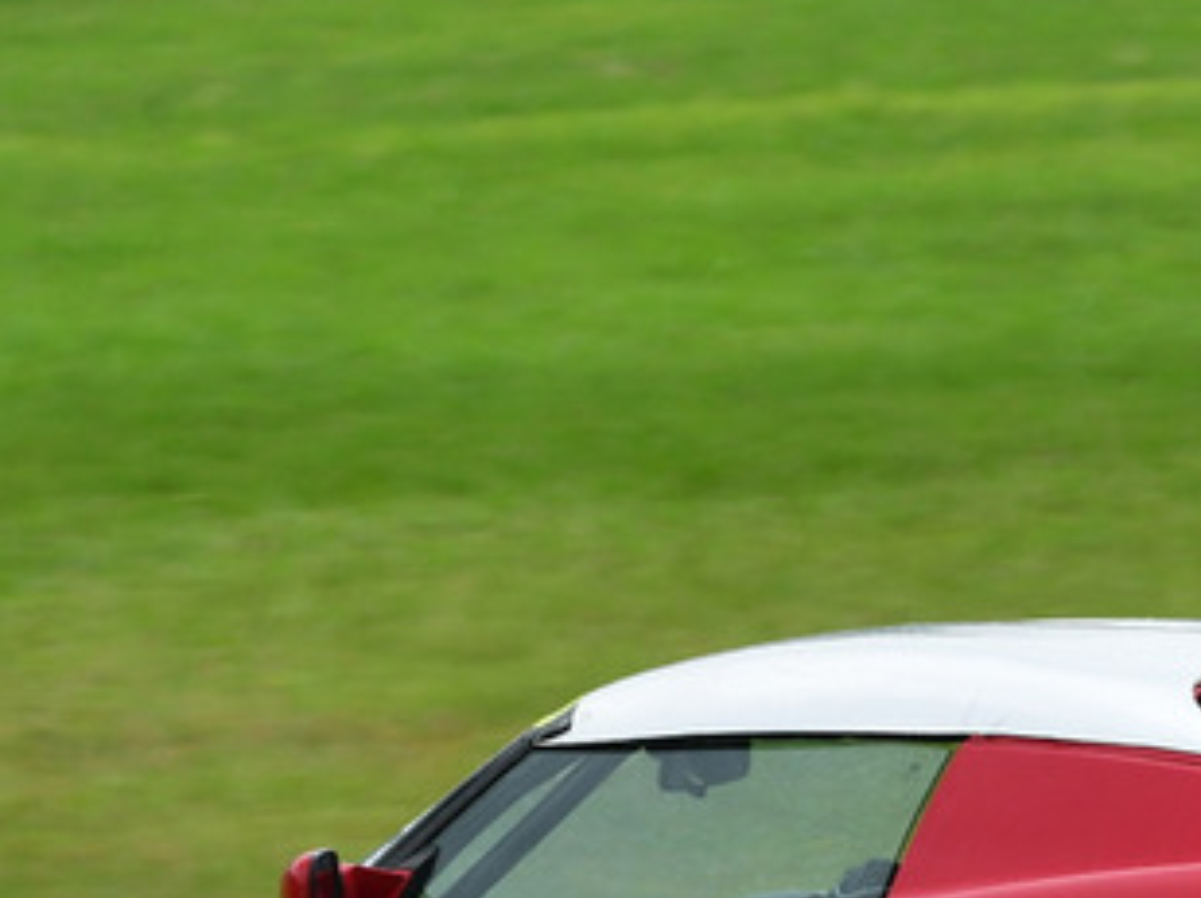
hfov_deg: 2.7
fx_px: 25922
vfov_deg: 2.0
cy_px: 949
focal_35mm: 748
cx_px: 987
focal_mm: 200
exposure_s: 1/250
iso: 400
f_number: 11
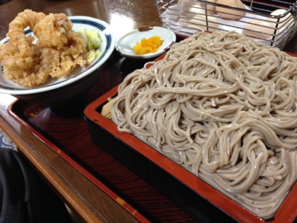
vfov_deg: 42.9
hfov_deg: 55.4
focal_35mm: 33
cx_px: 148
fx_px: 283
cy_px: 112
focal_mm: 4.12
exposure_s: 1/20
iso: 200
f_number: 2.4
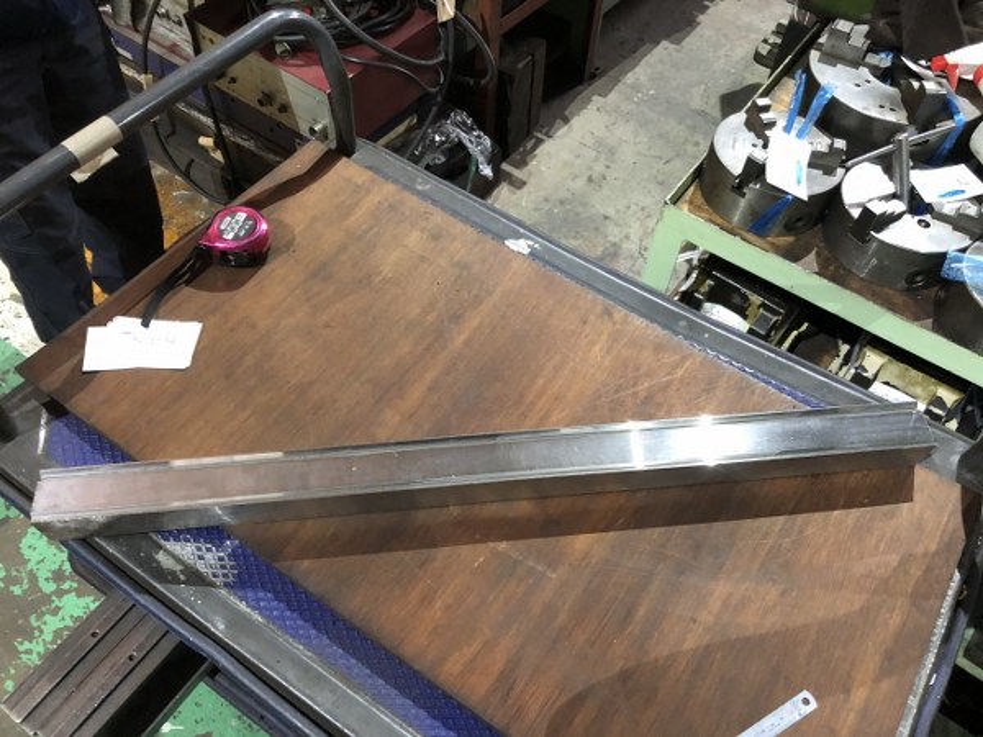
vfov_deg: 49.7
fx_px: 795
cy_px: 368
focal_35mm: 28
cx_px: 492
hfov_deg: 63.4
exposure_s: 1/6
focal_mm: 3.99
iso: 80
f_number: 1.8
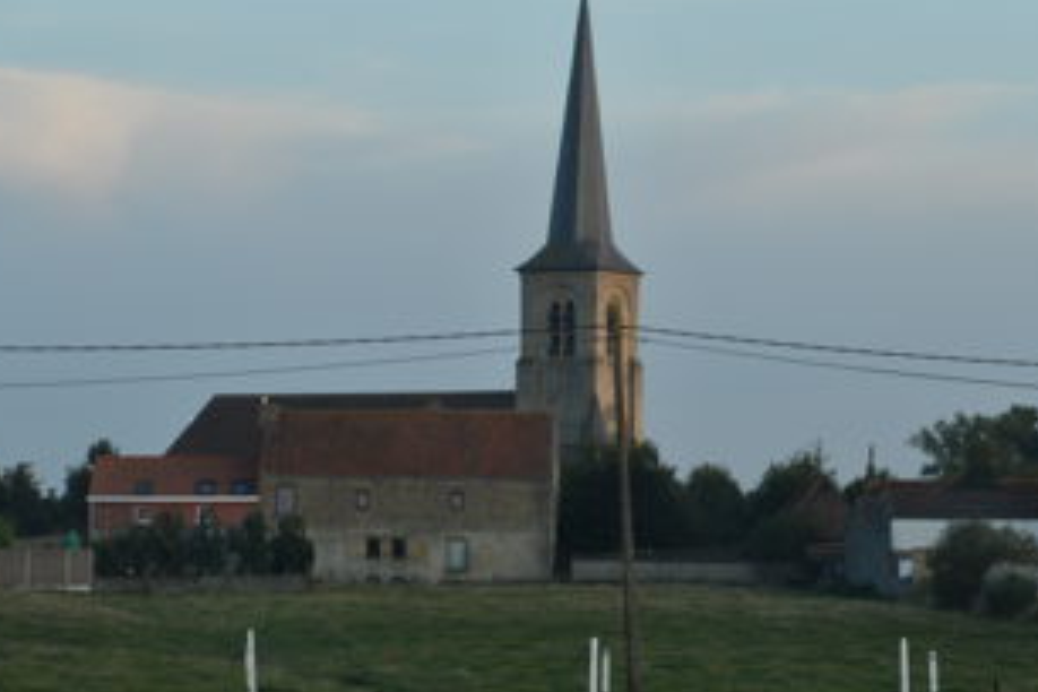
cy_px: 412
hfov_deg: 13.4
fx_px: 4411
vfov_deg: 9.0
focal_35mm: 153
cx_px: 573
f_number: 5.3
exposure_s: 1/320
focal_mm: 78
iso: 500
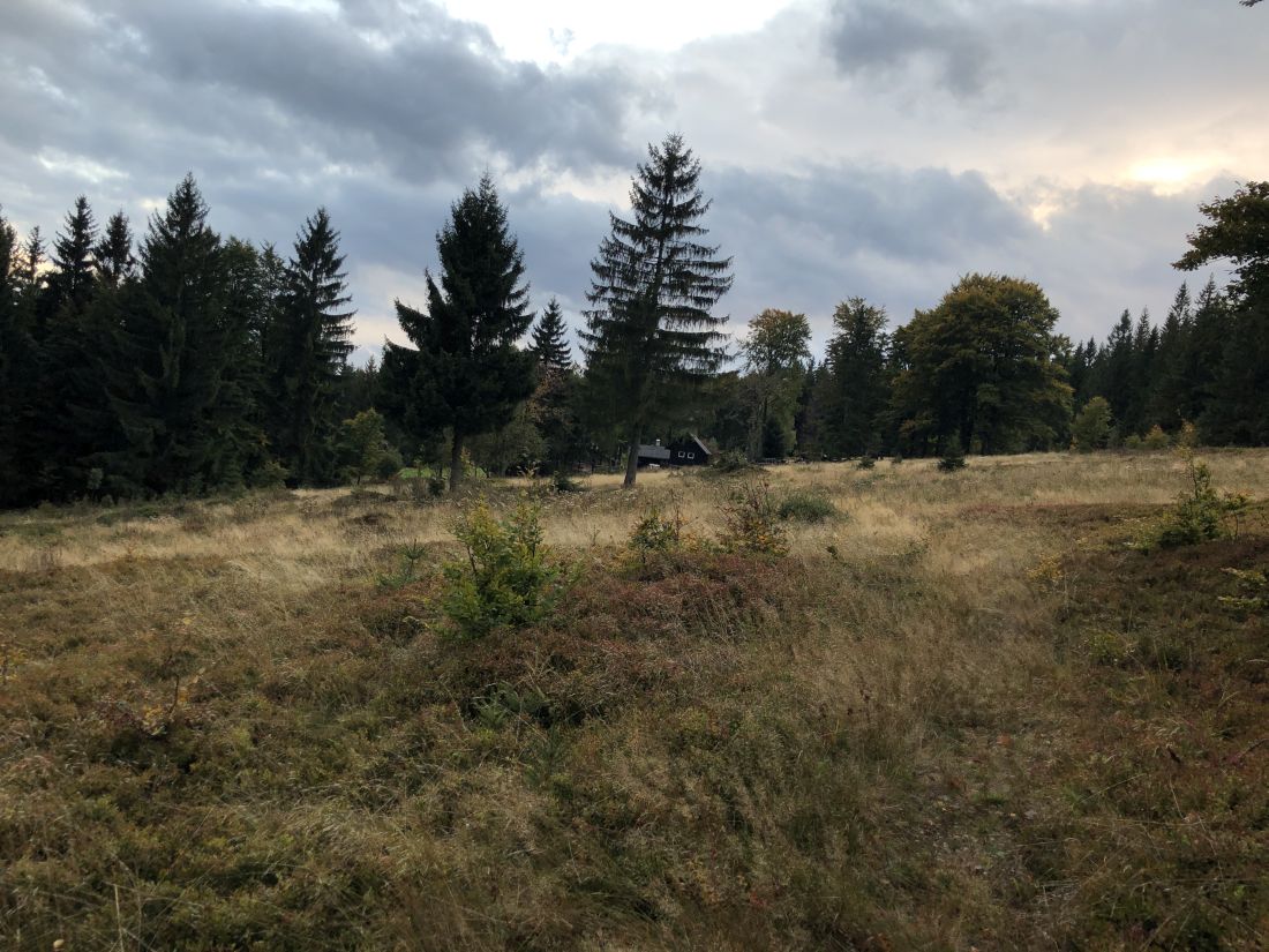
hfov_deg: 63.4
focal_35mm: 28
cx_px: 634
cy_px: 476
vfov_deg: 49.7
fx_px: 1026
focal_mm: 3.99
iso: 32
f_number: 1.8
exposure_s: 1/120
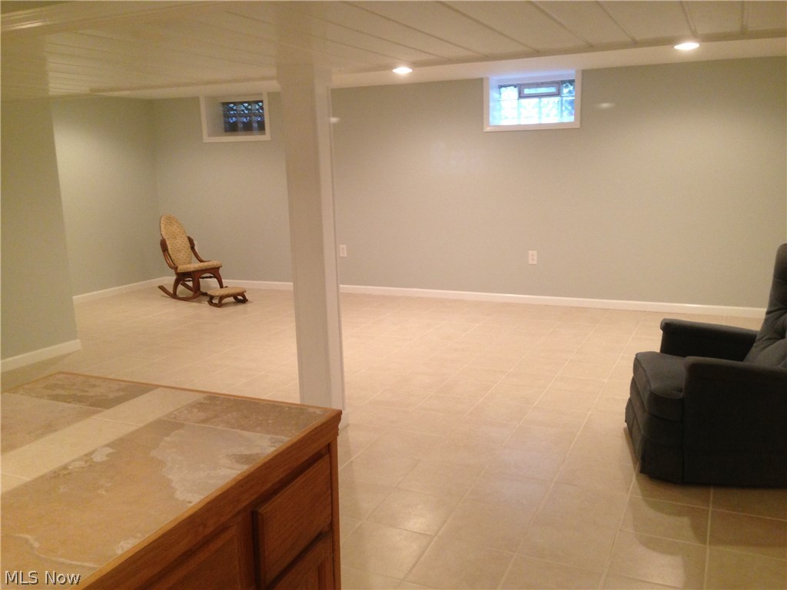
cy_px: 295
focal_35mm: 33
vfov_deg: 42.9
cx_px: 394
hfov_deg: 55.4
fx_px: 750
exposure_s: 1/20
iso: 125
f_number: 2.4
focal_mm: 4.12
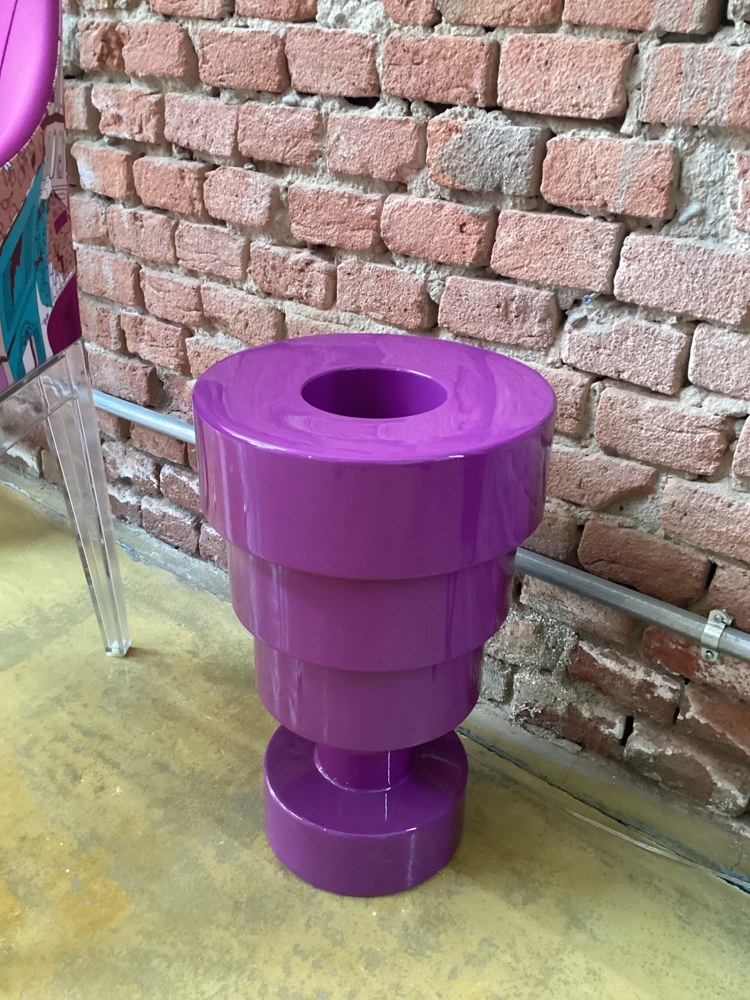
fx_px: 896
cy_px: 500
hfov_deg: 45.4
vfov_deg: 58.4
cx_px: 375
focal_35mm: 31
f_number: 2.4
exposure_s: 1/25
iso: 640
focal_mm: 3.3
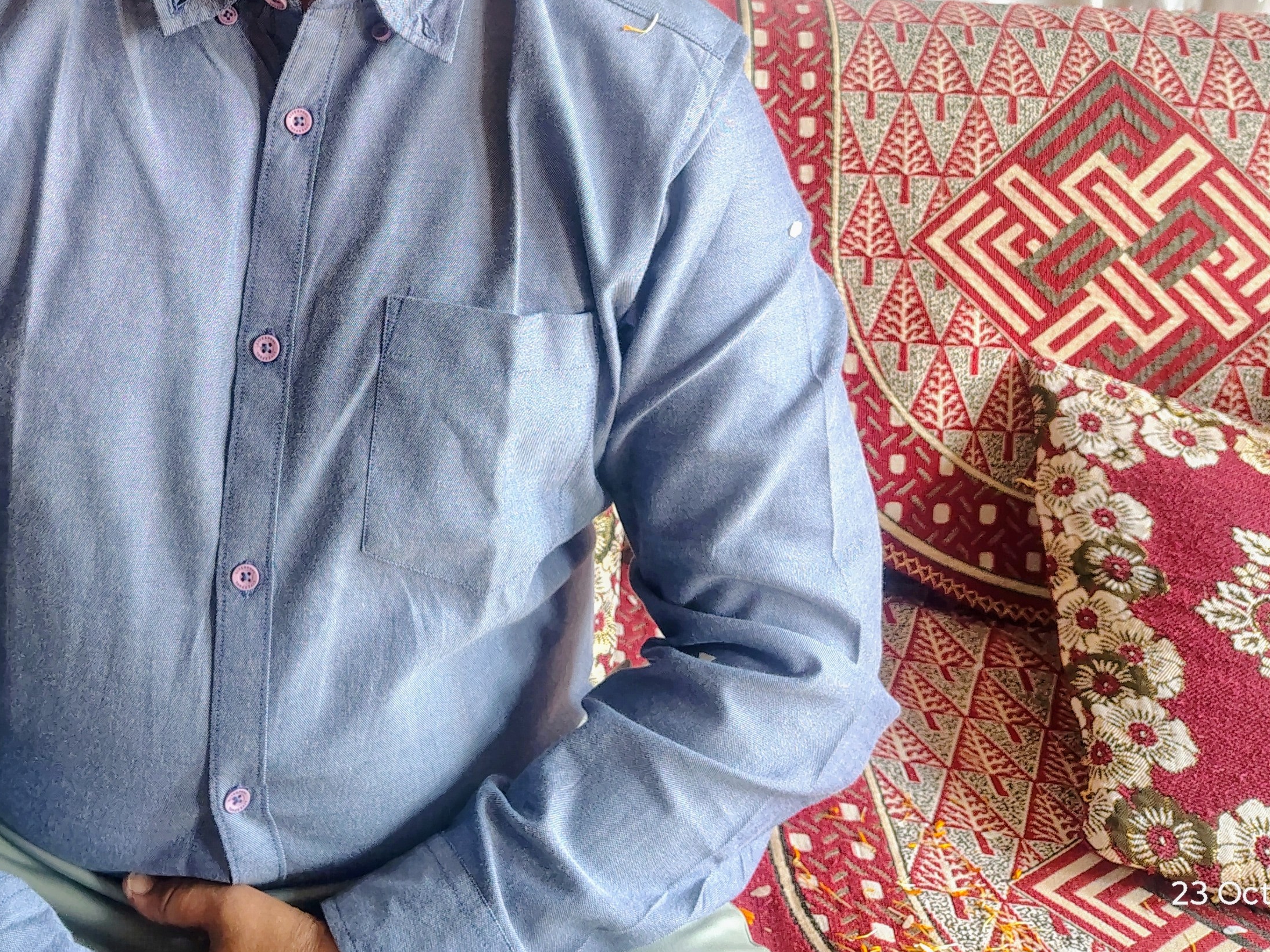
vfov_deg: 30.6
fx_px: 1651
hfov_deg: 41.3
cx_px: 376
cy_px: 71
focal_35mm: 45
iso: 744
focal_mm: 5.56
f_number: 1.8
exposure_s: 1/100
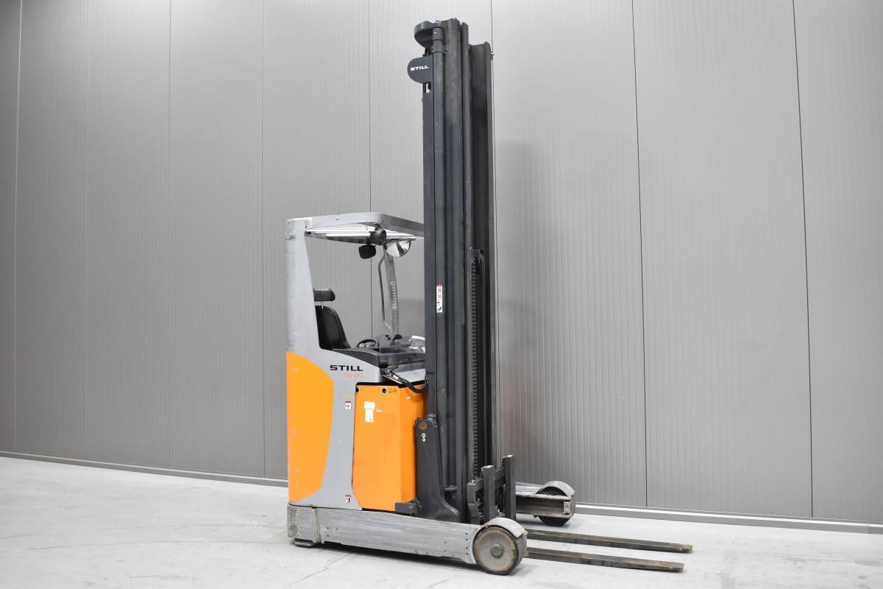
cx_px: 442
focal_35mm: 32
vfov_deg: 41.7
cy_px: 294
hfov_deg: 59.5
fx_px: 773
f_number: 5
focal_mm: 21
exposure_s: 1/30
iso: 1250
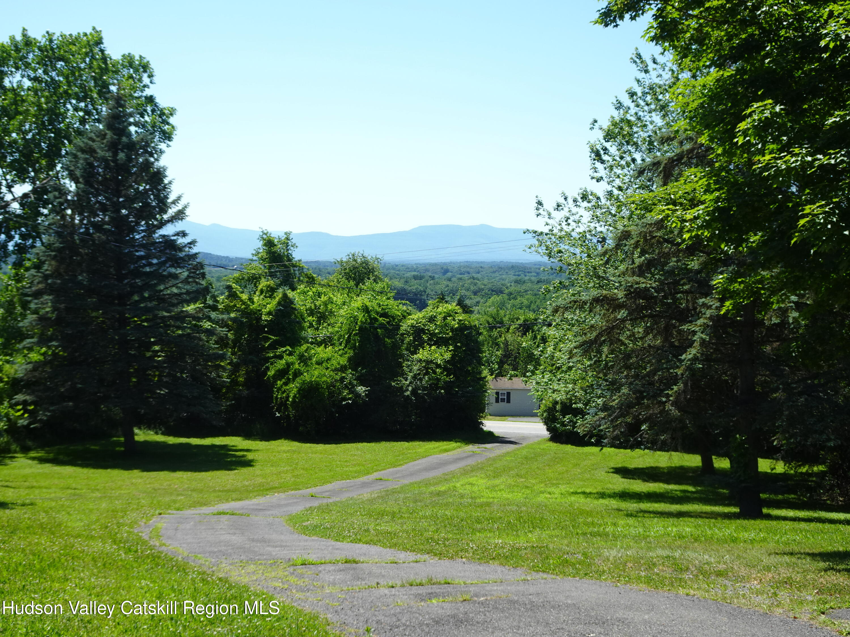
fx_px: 1080
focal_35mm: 44
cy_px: 318
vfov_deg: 32.9
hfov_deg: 42.9
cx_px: 425
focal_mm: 7.29
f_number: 4.5
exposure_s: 1/400
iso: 80
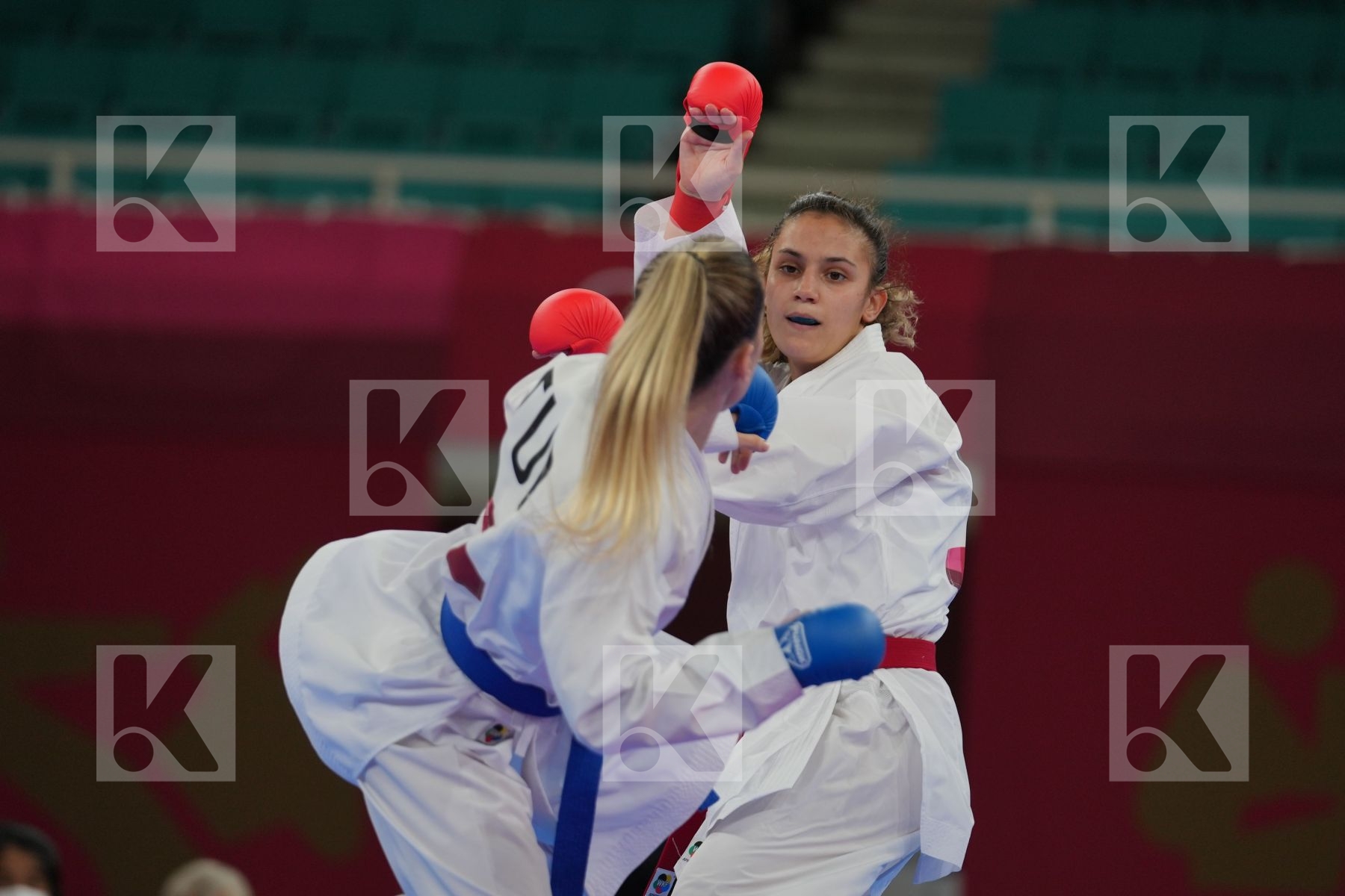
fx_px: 10311
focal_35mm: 276
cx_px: 672
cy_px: 448
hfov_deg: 7.5
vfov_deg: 5.0
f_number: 2.8
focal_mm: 184
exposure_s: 1/1000
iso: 400
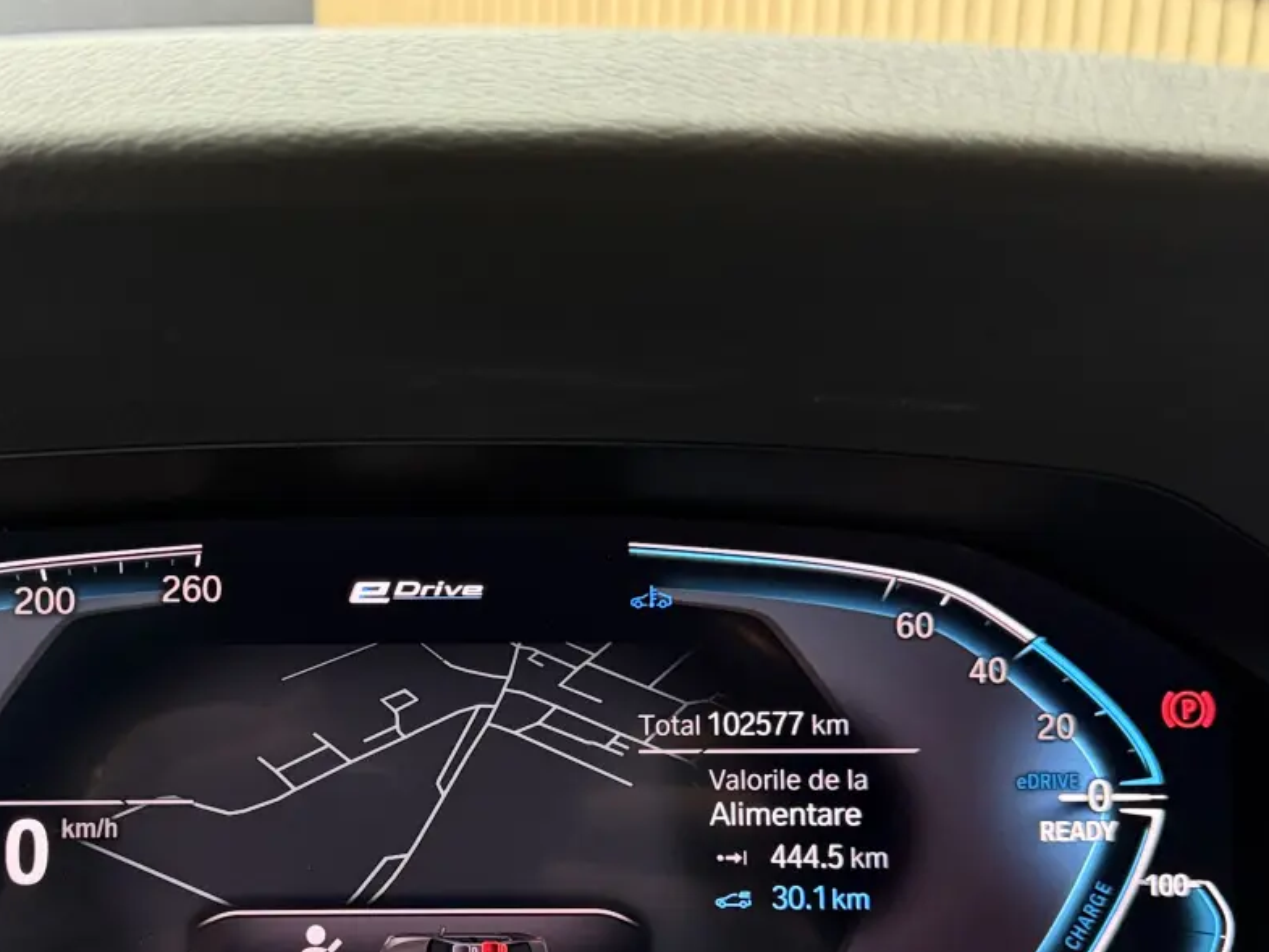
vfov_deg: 32.4
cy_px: 685
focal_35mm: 44
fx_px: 1613
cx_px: 385
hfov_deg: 42.1
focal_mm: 6.76
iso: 800
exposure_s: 1/33
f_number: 1.78
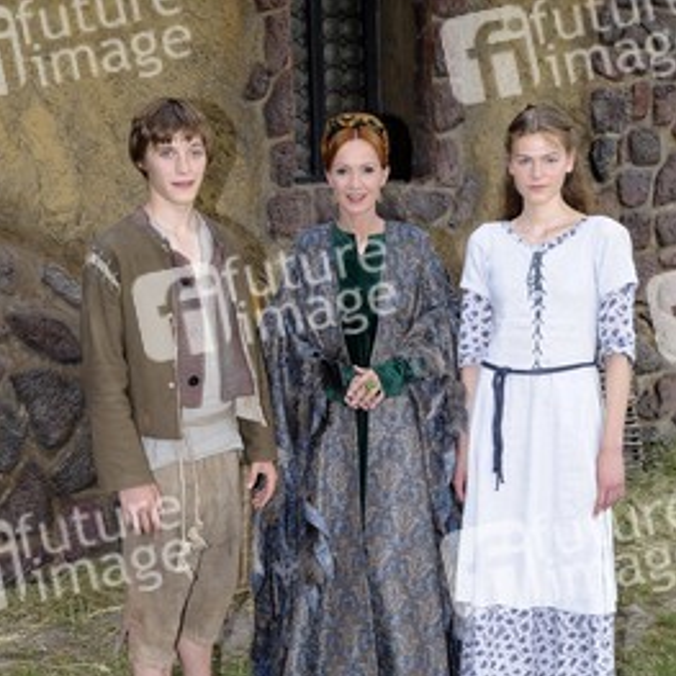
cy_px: 429
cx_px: 339
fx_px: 1569
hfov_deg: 24.3
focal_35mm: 71
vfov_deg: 24.2
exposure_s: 1/160
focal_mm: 55
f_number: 6.3
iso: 400
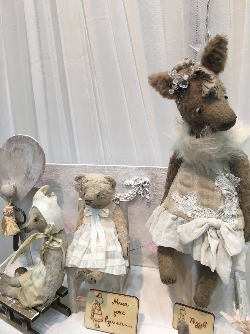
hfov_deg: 48.2
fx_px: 279
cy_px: 167
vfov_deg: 61.7
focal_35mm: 29
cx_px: 125
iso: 64
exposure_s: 1/33
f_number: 2.2
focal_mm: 4.15
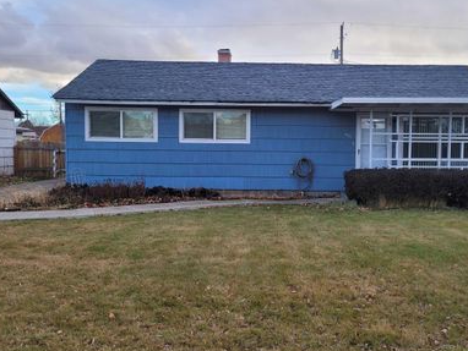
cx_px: 274
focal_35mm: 34
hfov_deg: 53.6
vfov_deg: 41.8
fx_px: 460
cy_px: 182
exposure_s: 1/499
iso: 40
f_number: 1.8
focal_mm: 5.4
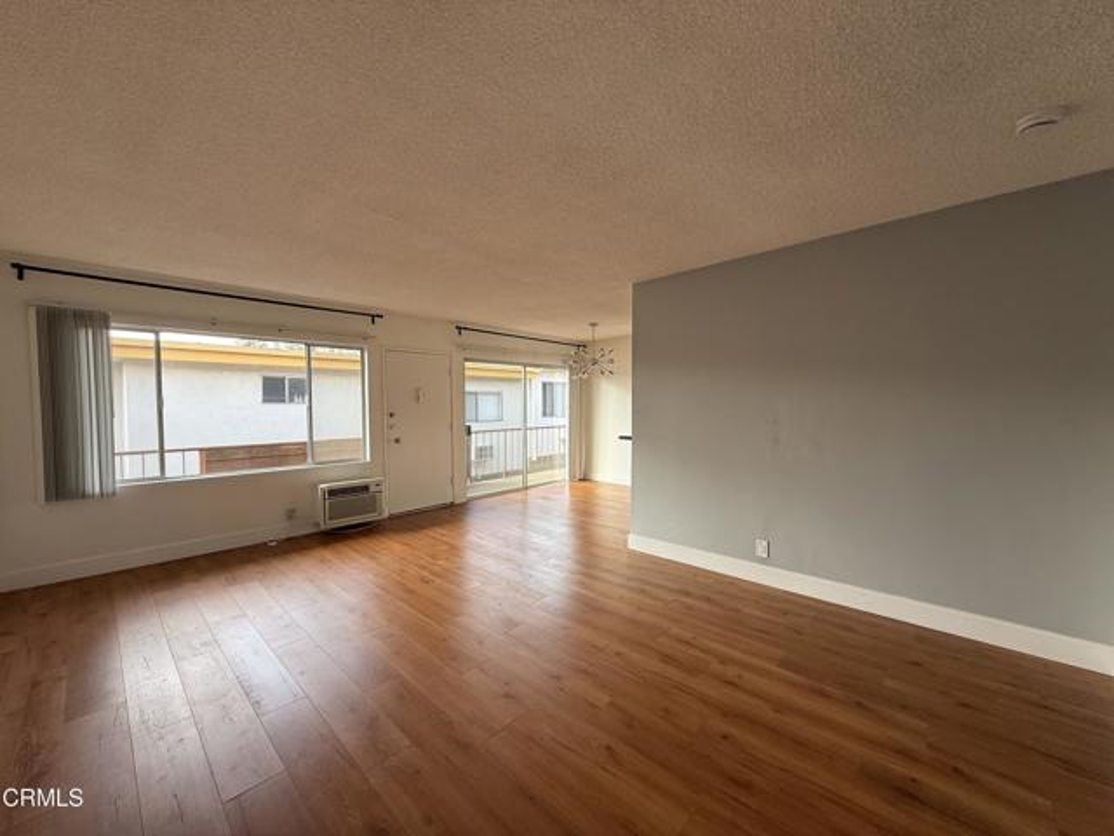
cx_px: 557
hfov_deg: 102.1
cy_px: 418
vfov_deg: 85.7
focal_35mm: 14
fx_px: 451
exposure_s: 1/114
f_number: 2.2
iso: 50
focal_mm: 2.22
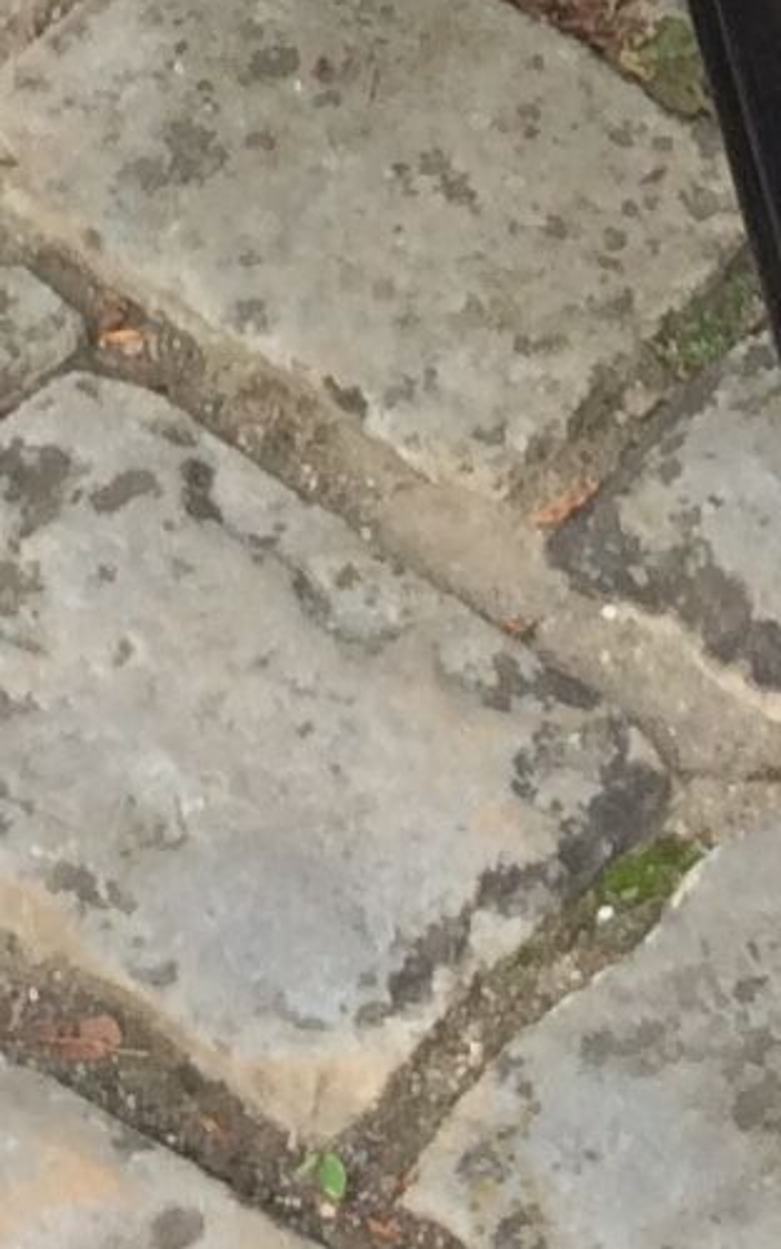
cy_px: -1071
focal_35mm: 176
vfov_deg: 11.0
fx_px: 5992
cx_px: 360
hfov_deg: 7.5
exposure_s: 1/117
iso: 32
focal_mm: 3.3
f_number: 2.4
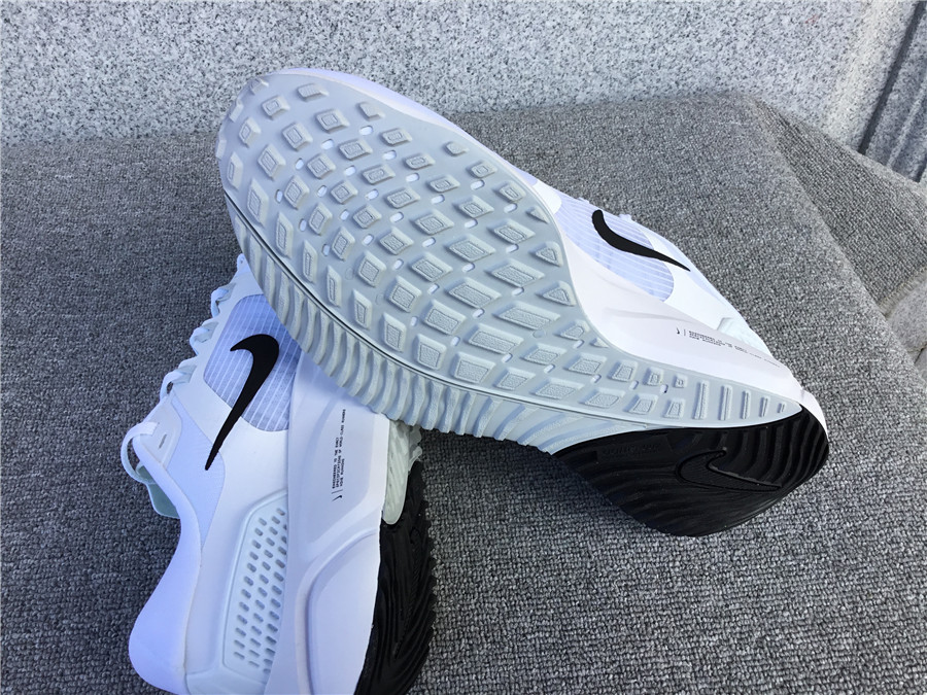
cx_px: 464
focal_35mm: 31
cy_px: 348
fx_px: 830
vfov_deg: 45.4
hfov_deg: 58.4
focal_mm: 3.3
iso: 25
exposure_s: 1/182
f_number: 2.4
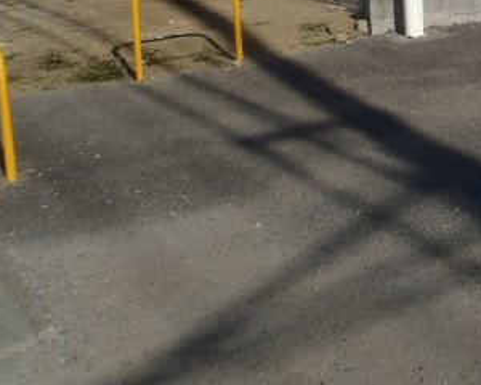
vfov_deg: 19.7
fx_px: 1039
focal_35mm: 73
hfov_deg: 23.3
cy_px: -83
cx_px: 616
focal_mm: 5
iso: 80
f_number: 5.6
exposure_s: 1/500
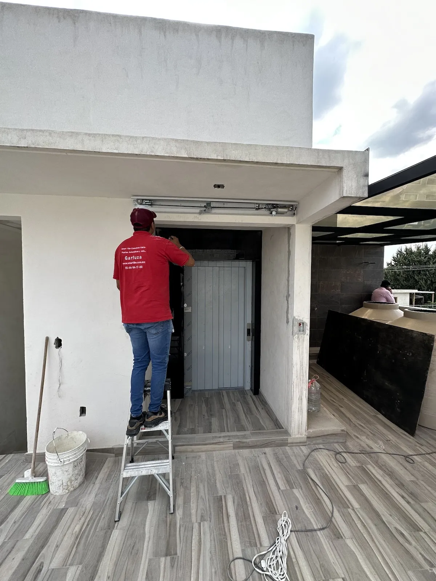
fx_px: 235
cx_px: 218
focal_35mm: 14
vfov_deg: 102.1
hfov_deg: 85.7
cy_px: 290
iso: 40
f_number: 2.2
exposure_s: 1/401
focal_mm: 2.22
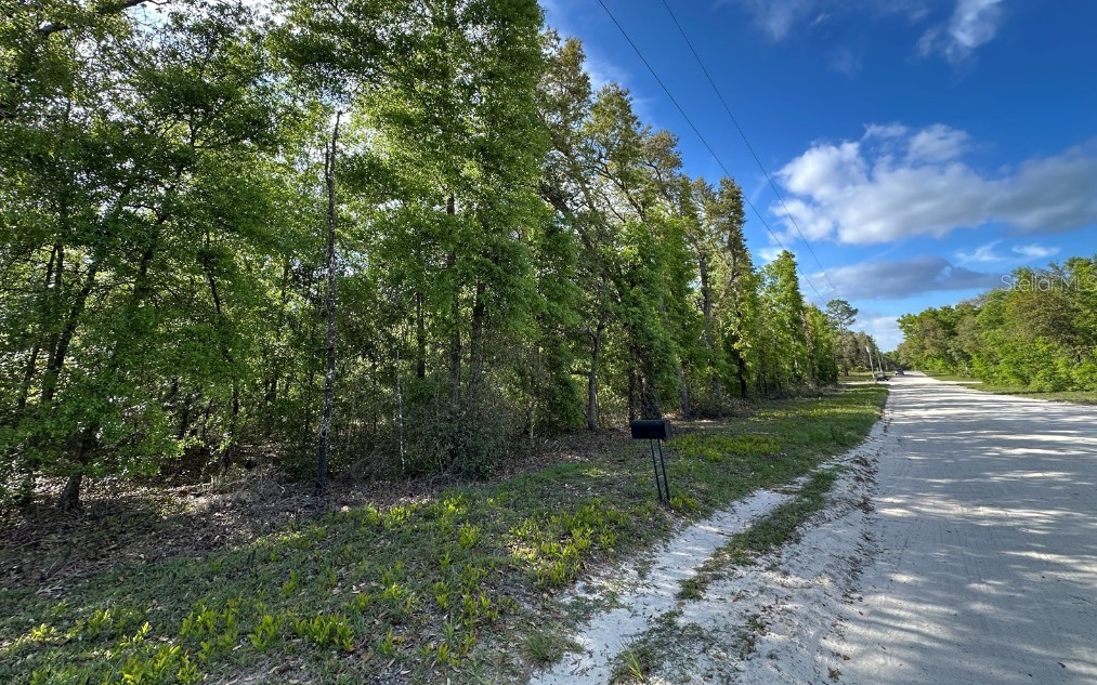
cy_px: 282
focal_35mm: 15
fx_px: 448
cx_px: 548
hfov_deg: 101.5
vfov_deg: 74.2
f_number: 2.2
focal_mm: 2.22
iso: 40
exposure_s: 1/365
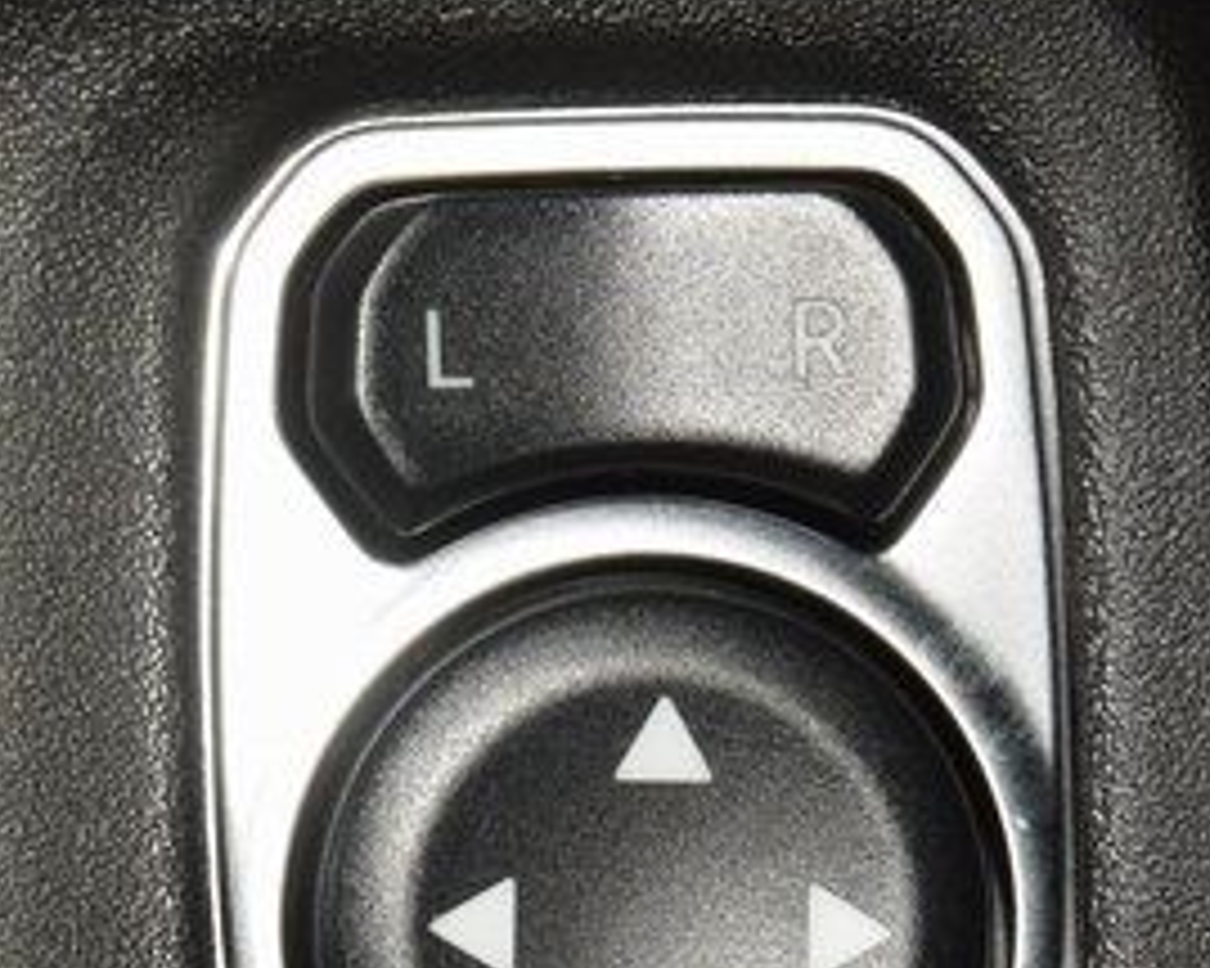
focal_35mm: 375
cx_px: 643
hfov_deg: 5.2
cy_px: 970
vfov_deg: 4.1
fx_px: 13424
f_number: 8
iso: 100
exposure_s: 1/125
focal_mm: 70
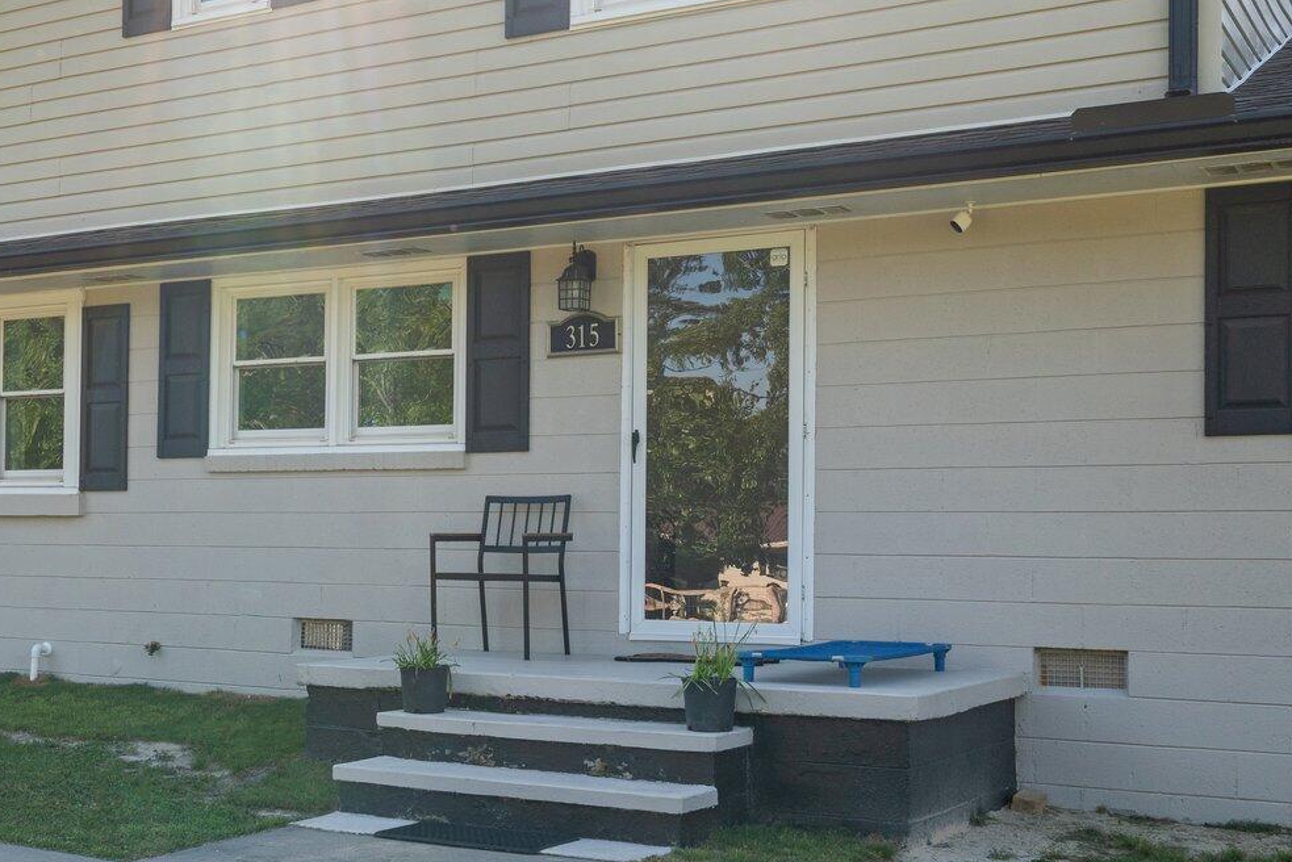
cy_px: 509
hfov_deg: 38.1
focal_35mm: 50
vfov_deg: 27.0
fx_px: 1795
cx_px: 255
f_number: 8
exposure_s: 1/250
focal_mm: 24
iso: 400
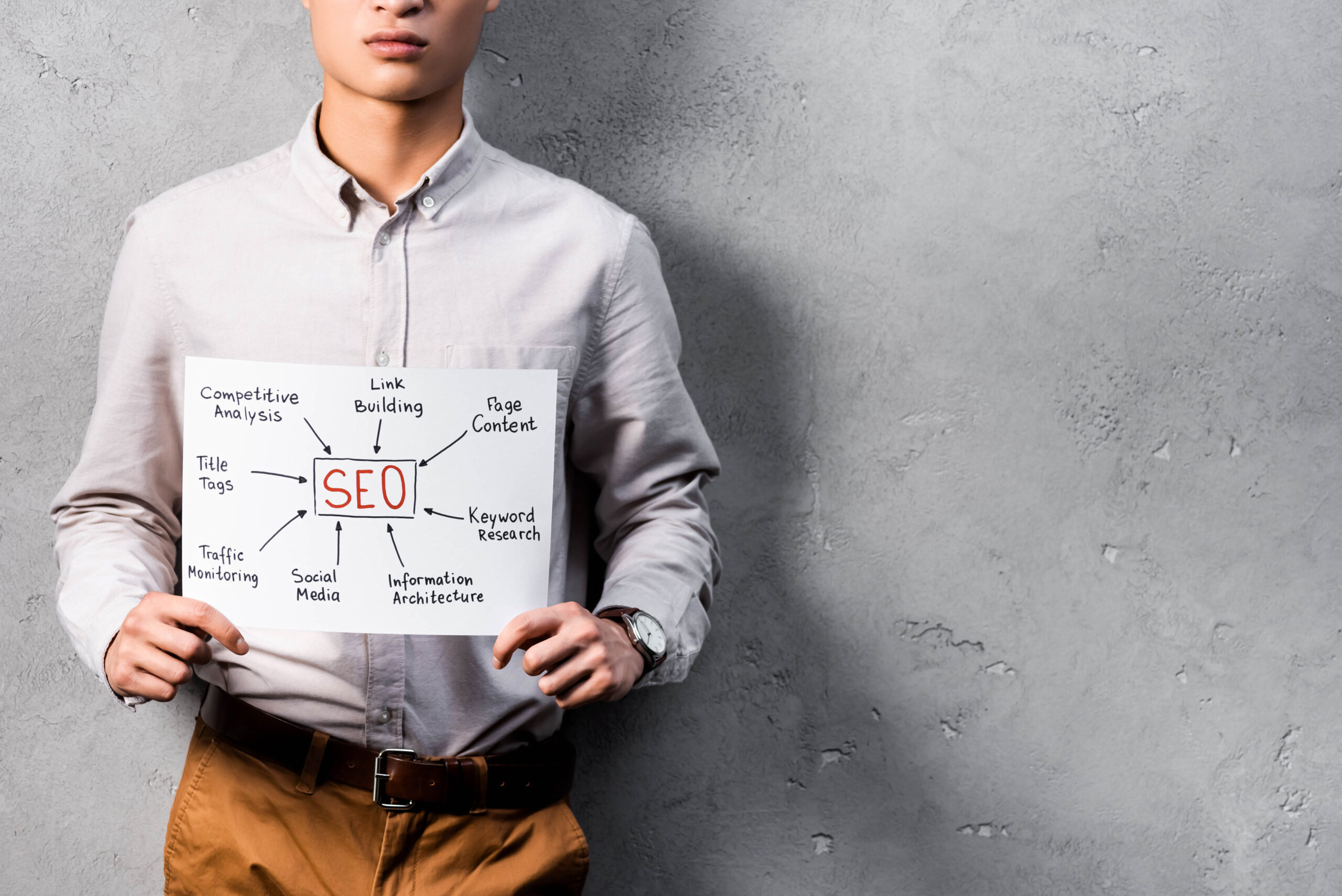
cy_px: 448
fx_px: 3915
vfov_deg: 13.0
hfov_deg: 19.5
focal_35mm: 105
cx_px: 671
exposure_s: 1/200
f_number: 6.3
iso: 200
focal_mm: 105
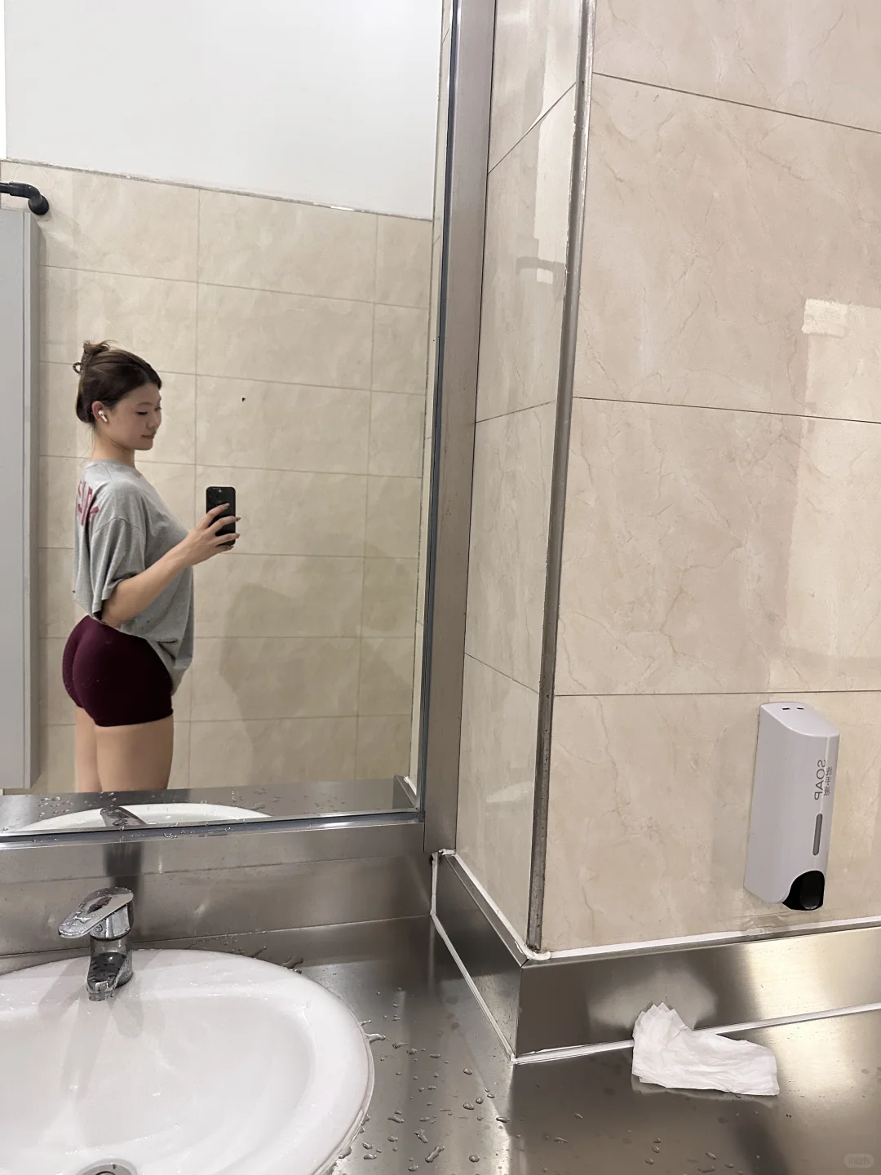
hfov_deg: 56.8
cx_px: 440
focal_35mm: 24
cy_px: 588
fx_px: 814
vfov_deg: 71.6
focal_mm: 6.86
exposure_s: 1/50
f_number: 1.78
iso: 500
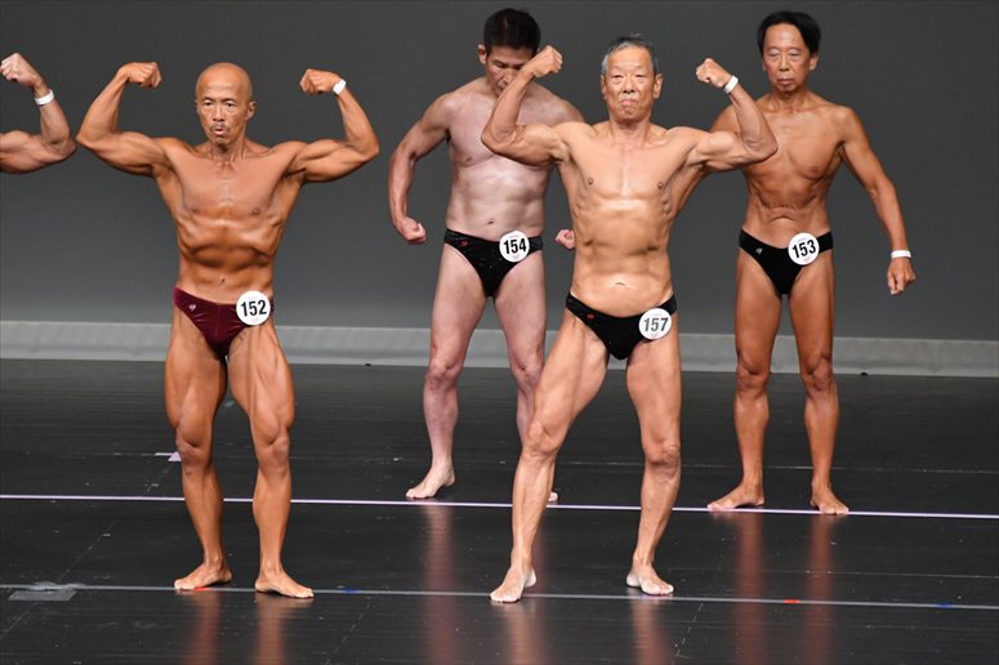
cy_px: 332
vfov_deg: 3.7
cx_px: 500
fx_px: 10401
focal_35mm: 375
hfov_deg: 5.5
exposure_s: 1/400
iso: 4000
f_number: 5.6
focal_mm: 250
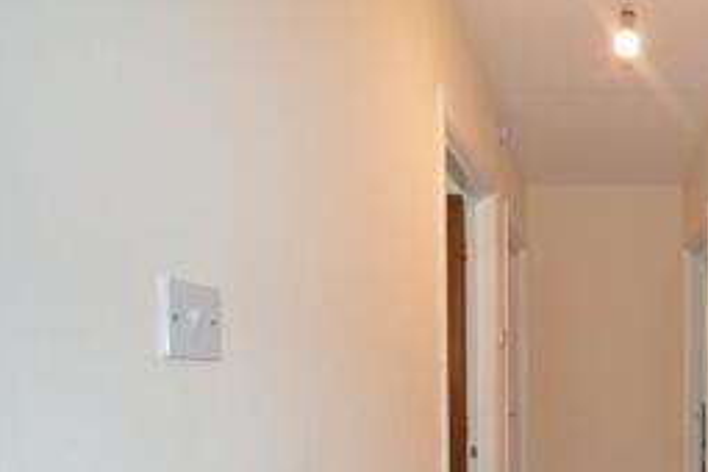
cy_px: 390
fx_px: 551
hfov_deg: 58.3
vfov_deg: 43.8
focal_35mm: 28
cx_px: 605
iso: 900
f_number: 4
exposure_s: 1/60
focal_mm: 10
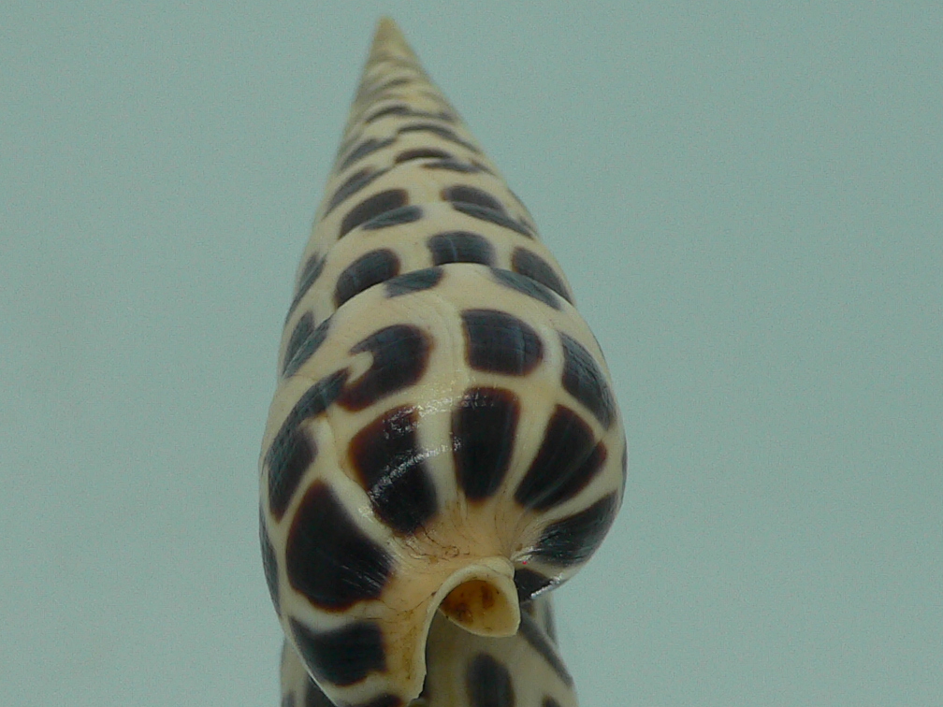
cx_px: 419
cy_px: 424
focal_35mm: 70
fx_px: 1907
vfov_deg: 21.0
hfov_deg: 27.8
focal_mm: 4.6
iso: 80
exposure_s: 1/60
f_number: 2.8
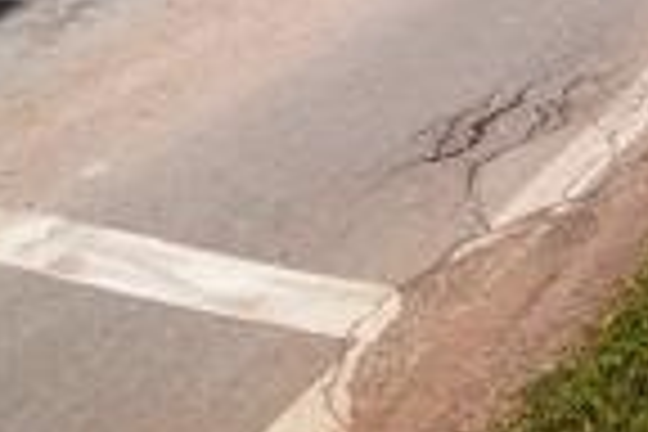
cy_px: -207
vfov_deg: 13.8
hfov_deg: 21.4
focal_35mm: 93
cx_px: 598
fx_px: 1674
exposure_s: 1/160
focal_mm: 20
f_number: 16
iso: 100
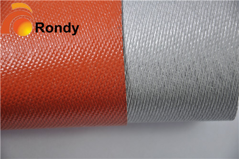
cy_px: 80
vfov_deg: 8.7
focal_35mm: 158
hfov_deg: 13.1
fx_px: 1044
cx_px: 120
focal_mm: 105
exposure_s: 1/50
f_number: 5.6
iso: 250
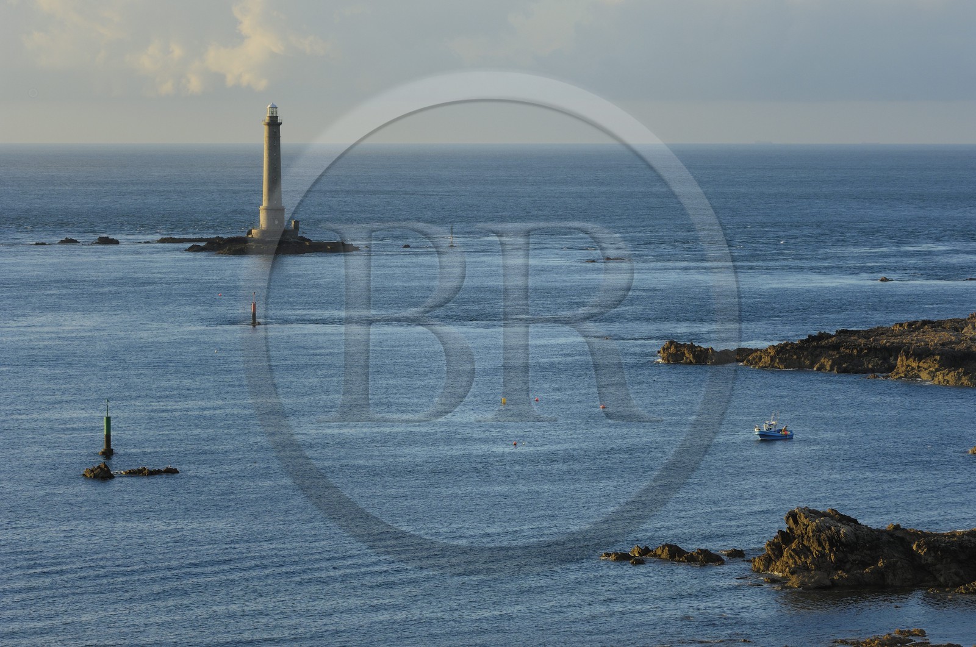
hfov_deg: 13.1
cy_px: 324
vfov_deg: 8.7
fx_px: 4263
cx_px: 488
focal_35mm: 158
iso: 100
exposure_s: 1/50
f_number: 9
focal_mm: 105
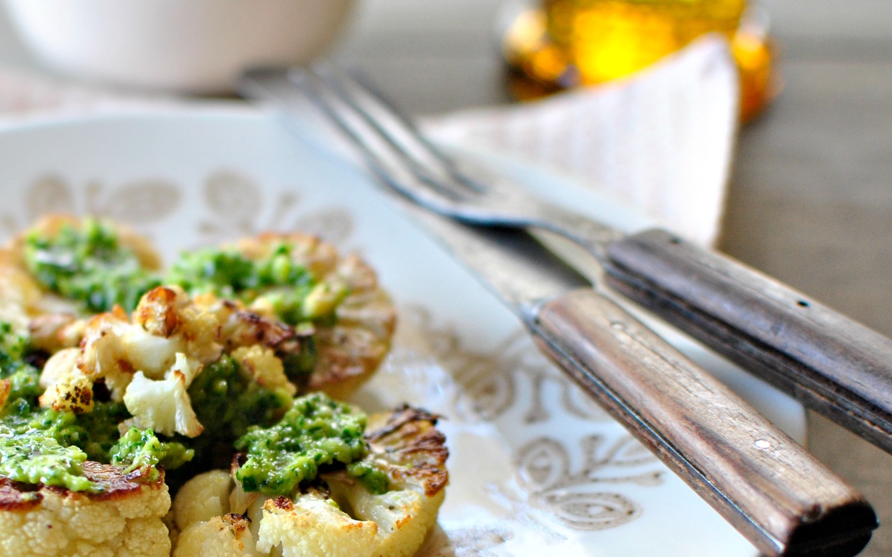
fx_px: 2111
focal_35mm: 87
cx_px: 253
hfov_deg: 23.7
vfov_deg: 14.9
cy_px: 448
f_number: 2.5
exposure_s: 1/160
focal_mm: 35
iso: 400
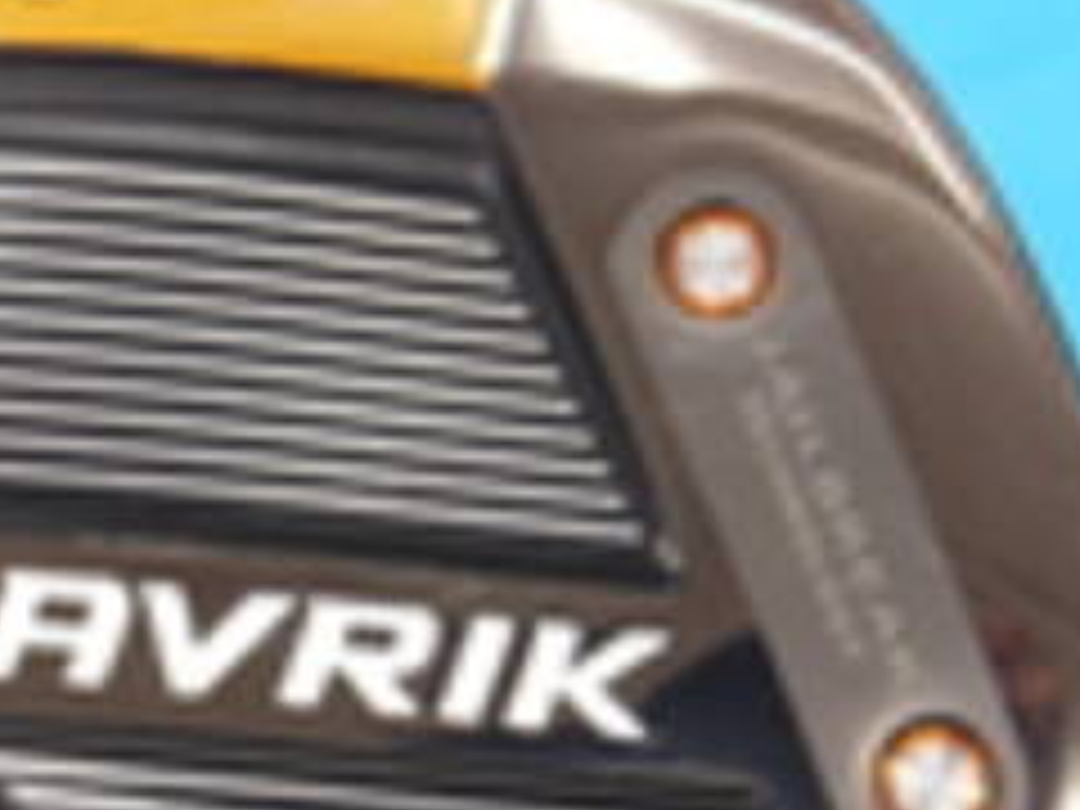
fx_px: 6989
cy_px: 558
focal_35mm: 224
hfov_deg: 8.8
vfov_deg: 6.6
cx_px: 392
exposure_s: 1/80
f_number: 5.6
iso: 800
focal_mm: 42
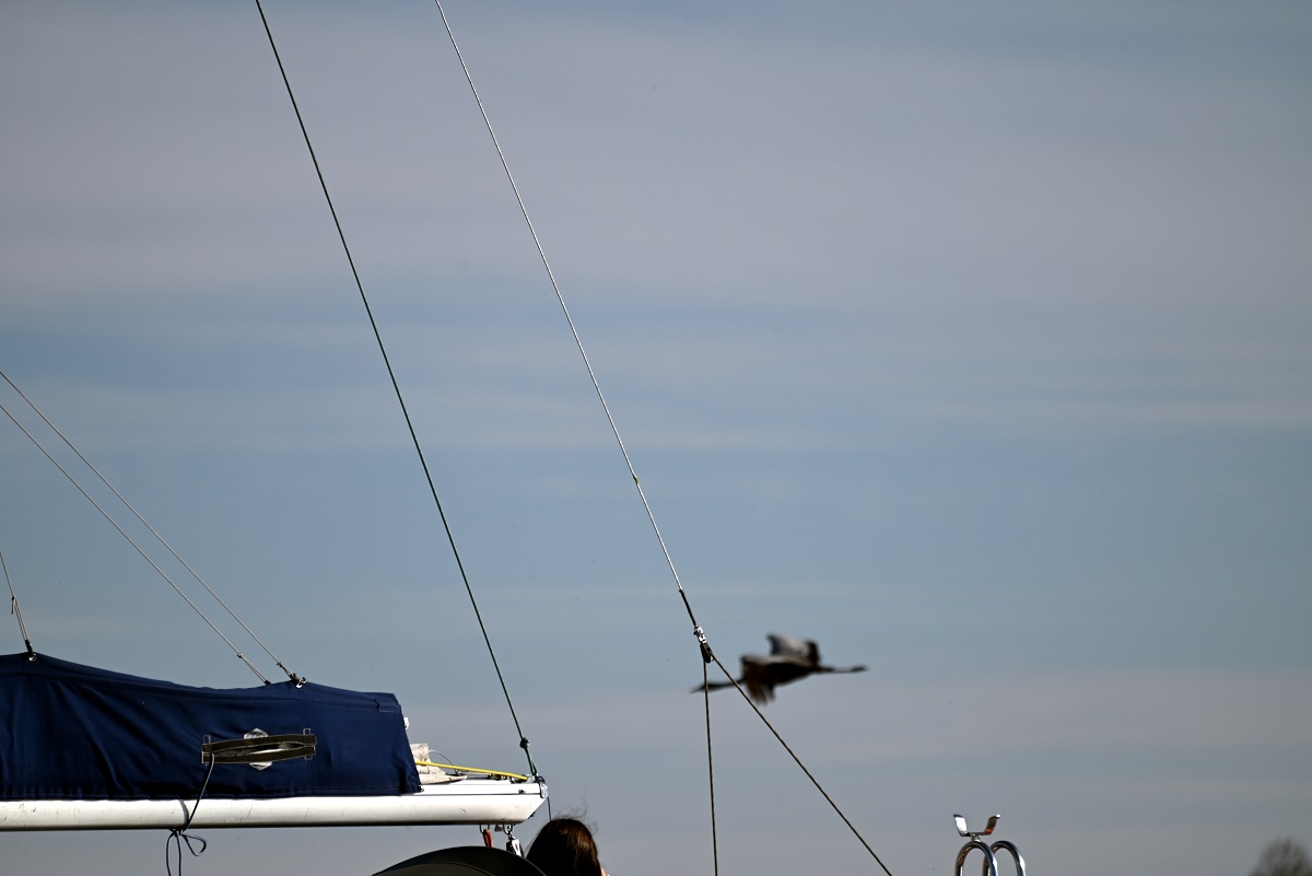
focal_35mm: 300
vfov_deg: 4.6
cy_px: 438
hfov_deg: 6.9
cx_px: 656
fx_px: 10937
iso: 100
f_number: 6.3
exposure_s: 1/1250
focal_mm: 300
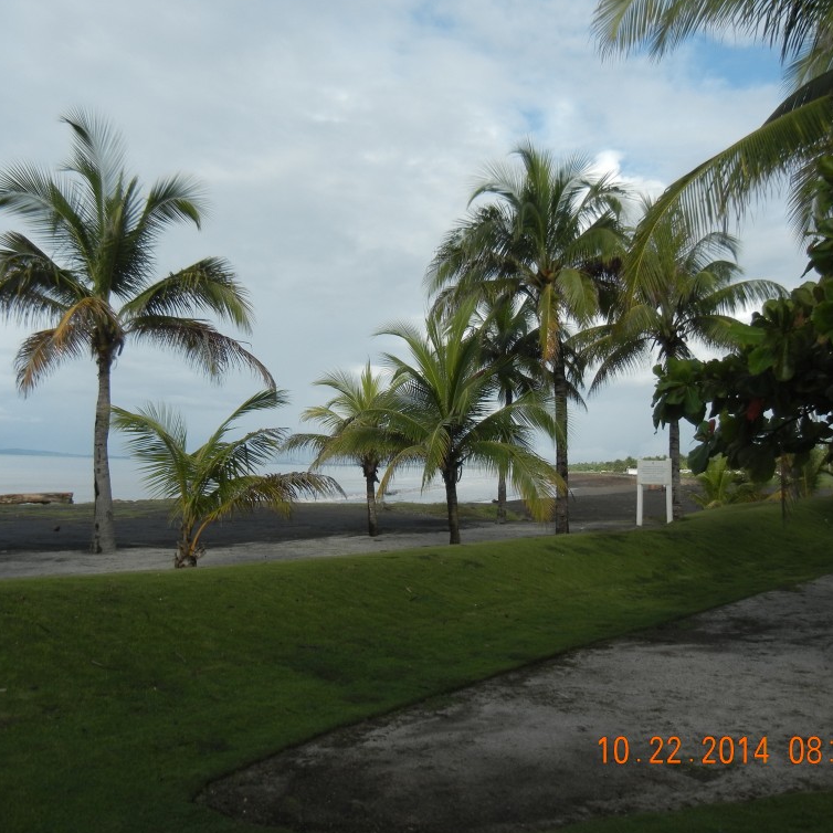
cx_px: 378
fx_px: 980
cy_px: 414
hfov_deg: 46.0
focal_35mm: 36
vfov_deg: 46.0
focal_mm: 5.4
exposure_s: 1/469
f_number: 7
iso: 160
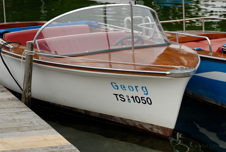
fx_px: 849
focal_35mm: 135
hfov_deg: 15.2
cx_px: 113
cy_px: 76
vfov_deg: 10.2
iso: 100
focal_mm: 90
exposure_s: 1/45
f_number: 5.3
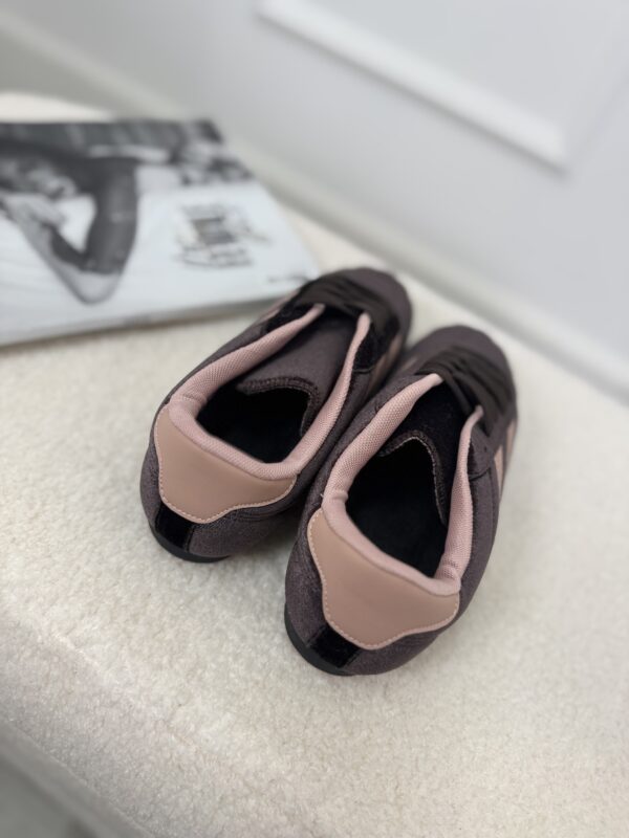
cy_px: 419
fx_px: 581
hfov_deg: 56.8
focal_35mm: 24
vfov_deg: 71.6
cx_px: 314
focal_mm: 6.76
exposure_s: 1/260
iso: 64
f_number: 1.78
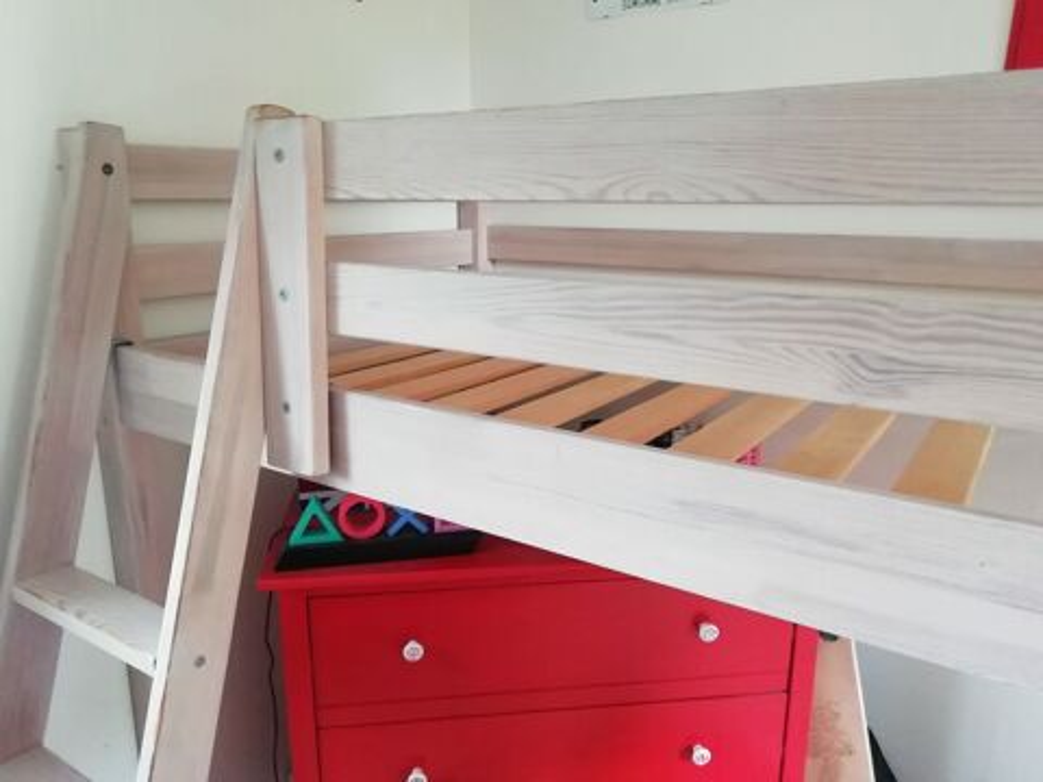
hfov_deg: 67.3
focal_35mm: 26
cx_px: 522
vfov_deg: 53.1
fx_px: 783
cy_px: 391
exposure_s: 1/24
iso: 400
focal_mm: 3.46
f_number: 2.2
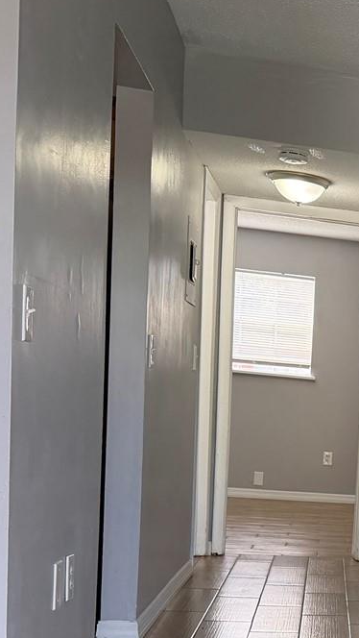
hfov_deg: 16.6
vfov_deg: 32.0
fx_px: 1065
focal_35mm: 63
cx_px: 604
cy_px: 548
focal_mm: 6.76
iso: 200
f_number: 1.78
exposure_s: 1/202
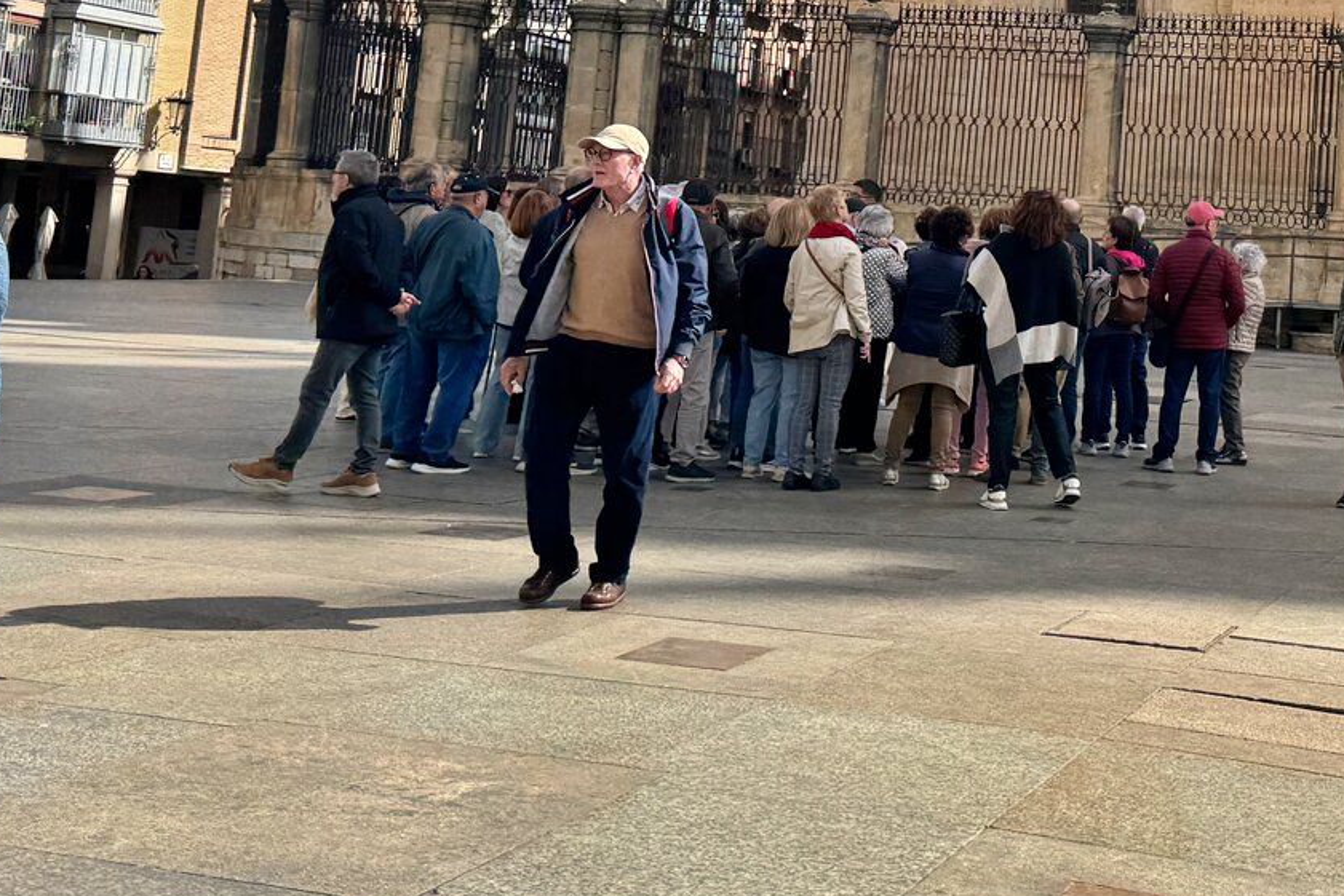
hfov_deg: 33.6
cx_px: 1154
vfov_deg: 22.9
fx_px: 2128
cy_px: 24
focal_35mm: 57
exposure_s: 1/4310
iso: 80
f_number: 1.78
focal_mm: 6.76
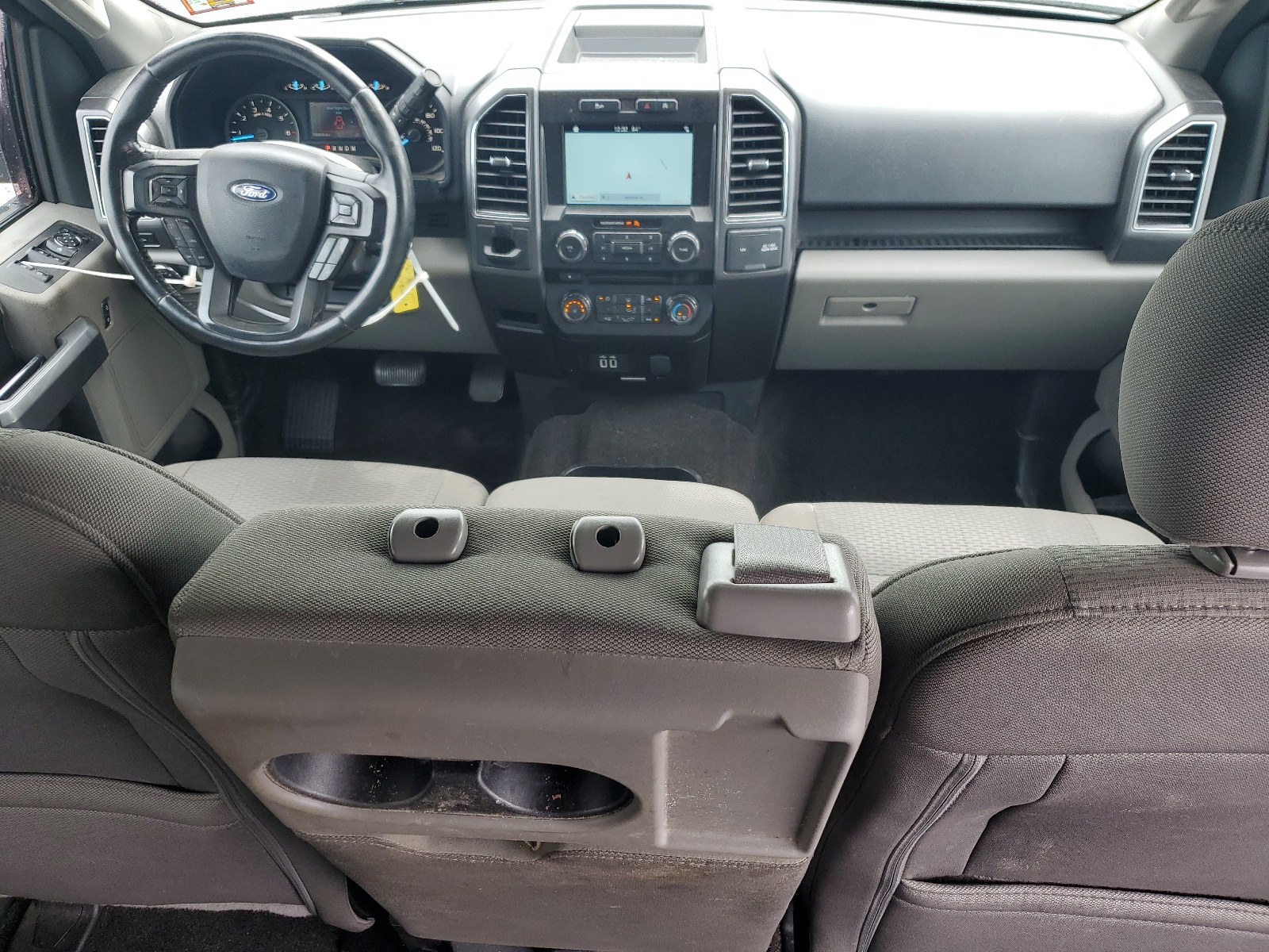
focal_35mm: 26
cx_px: 634
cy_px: 476
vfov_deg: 53.1
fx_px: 953
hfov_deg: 67.3
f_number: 1.5
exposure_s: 1/152
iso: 50
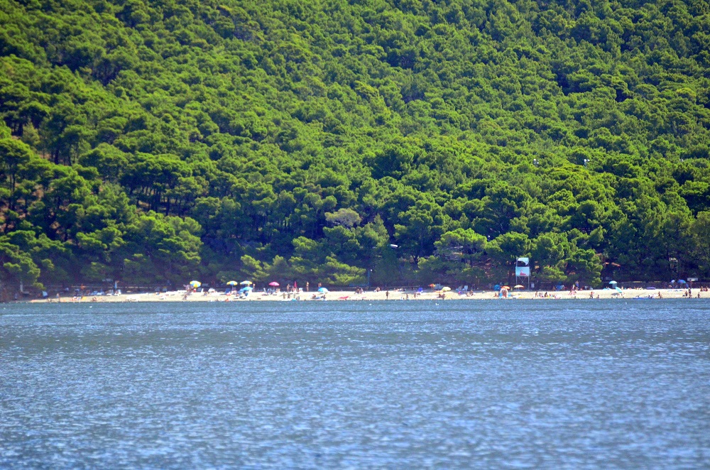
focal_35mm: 450
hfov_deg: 4.6
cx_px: 355
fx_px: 8855
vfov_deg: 3.0
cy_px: 235
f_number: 5.6
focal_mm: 300
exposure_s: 1/6400
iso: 2000
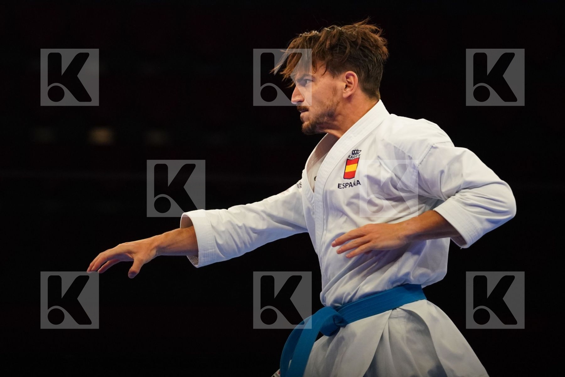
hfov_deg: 6.9
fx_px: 4708
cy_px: 188
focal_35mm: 300
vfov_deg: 4.6
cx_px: 282
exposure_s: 1/500
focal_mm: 200
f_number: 2.8
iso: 3200
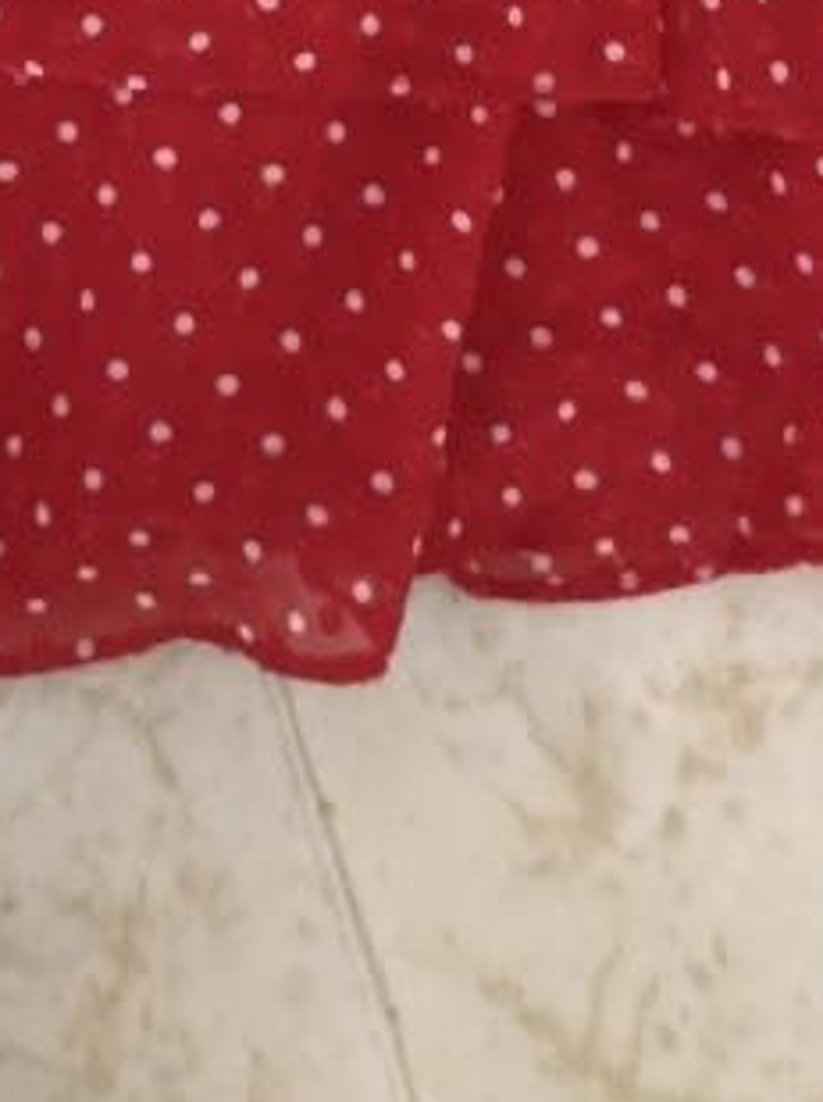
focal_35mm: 98
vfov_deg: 17.4
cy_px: -695
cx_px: 32
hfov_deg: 14.8
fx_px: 3113
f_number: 1.8
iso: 125
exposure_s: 1/4
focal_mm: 3.99
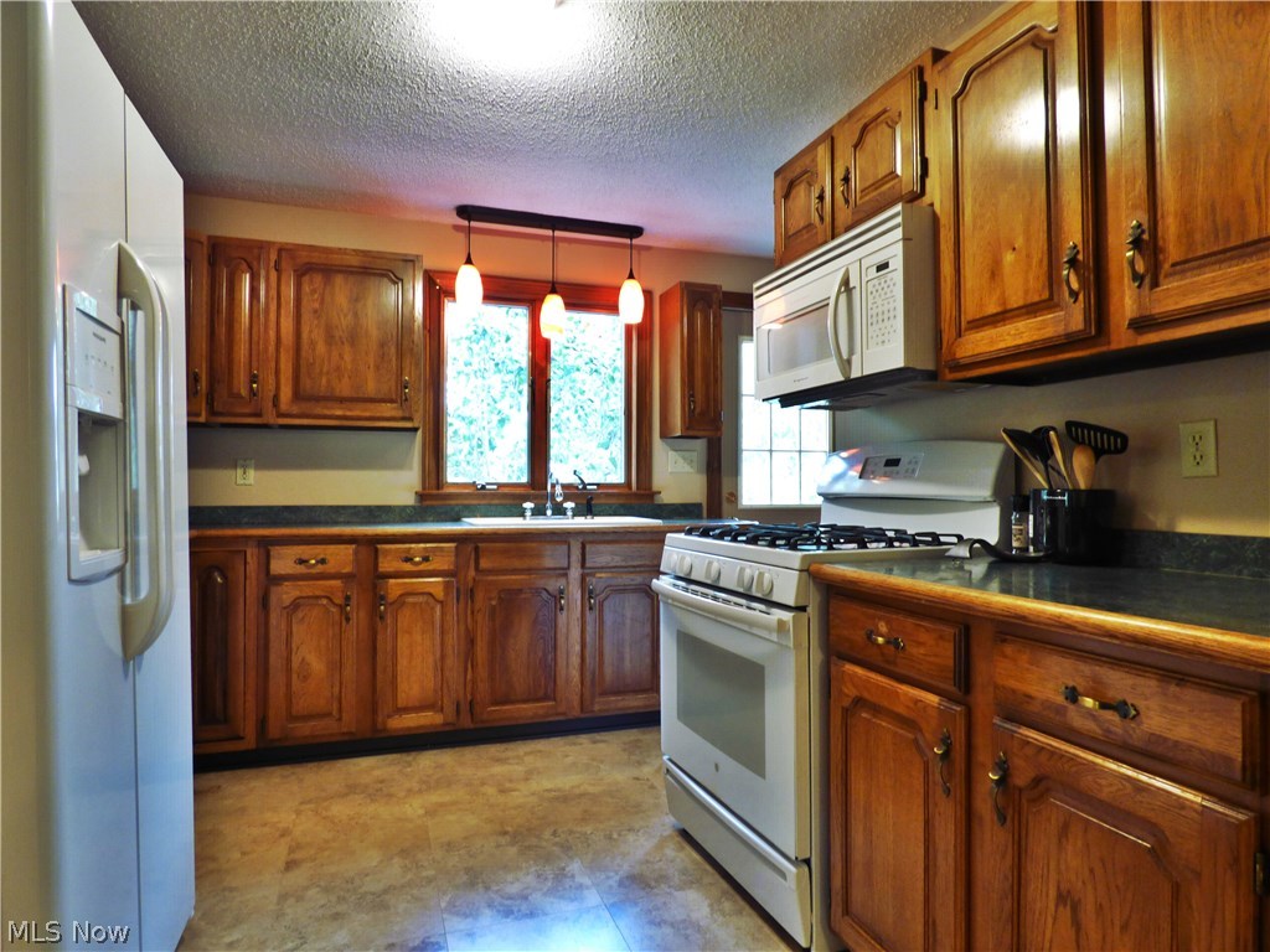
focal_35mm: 20
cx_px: 635
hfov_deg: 81.7
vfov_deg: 66.0
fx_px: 734
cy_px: 476
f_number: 3.2
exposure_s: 1/13
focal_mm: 3.58
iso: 200
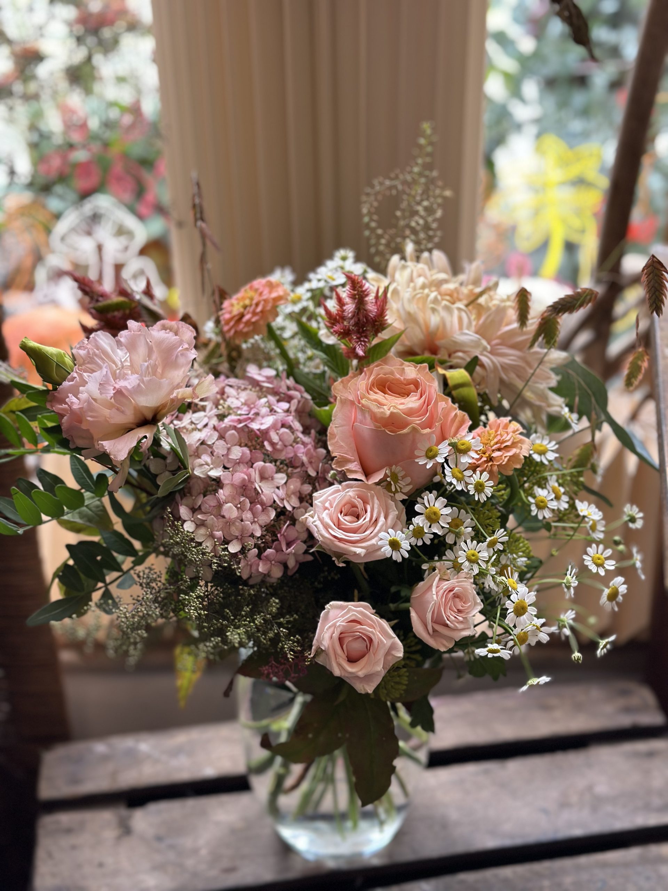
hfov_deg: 30.3
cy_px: 446
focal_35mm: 48
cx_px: 334
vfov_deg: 39.7
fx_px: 1235
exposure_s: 1/121
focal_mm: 6.86
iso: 80
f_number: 1.78
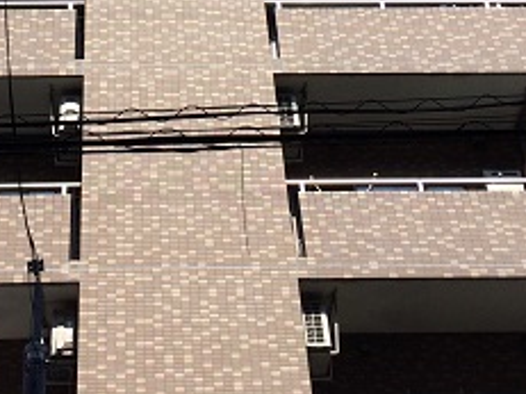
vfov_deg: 17.1
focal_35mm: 82
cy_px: -98
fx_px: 1245
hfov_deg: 23.7
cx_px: 163
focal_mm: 4.15
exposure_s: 1/2564
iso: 32
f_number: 2.2
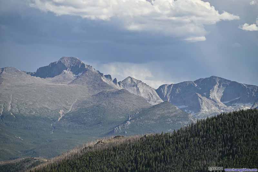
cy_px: 86
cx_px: 129
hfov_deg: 15.2
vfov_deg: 10.2
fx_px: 968
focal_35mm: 135
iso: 100
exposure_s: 1/1600
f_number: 4.5
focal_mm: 135
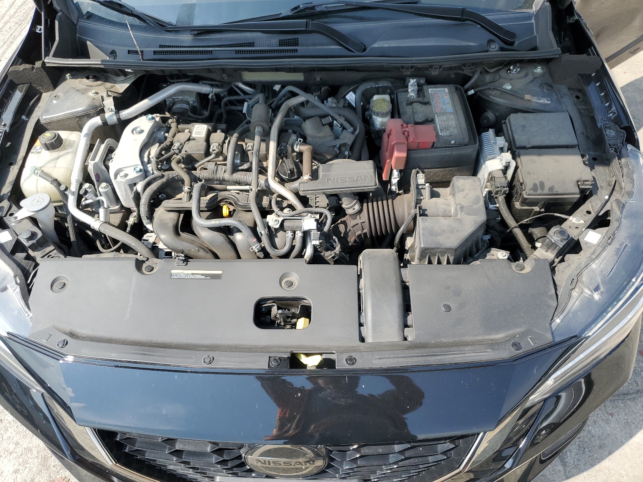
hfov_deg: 67.3
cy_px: 241
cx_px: 322
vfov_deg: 53.1
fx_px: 483
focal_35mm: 26
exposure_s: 1/1111
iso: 50
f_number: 1.5
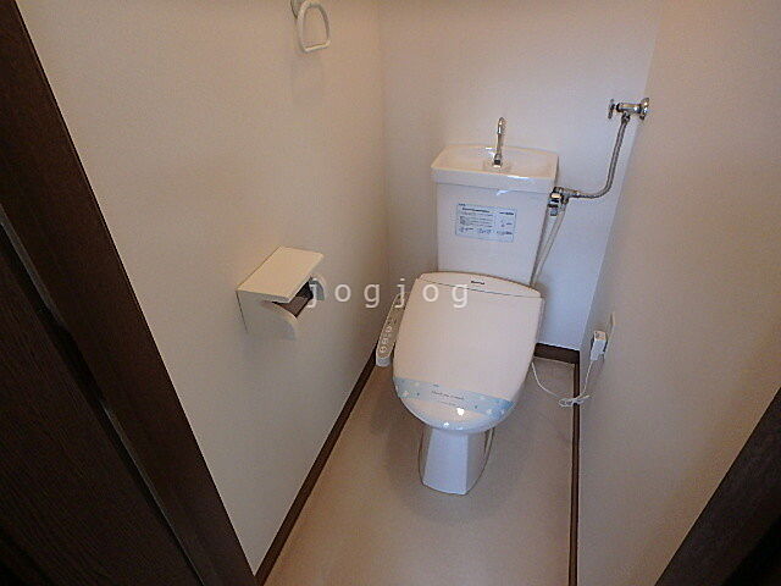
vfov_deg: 63.4
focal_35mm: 21
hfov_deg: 79.0
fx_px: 474
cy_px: 293
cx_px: 390
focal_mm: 3.7
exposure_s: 1/30
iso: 320
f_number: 3.5
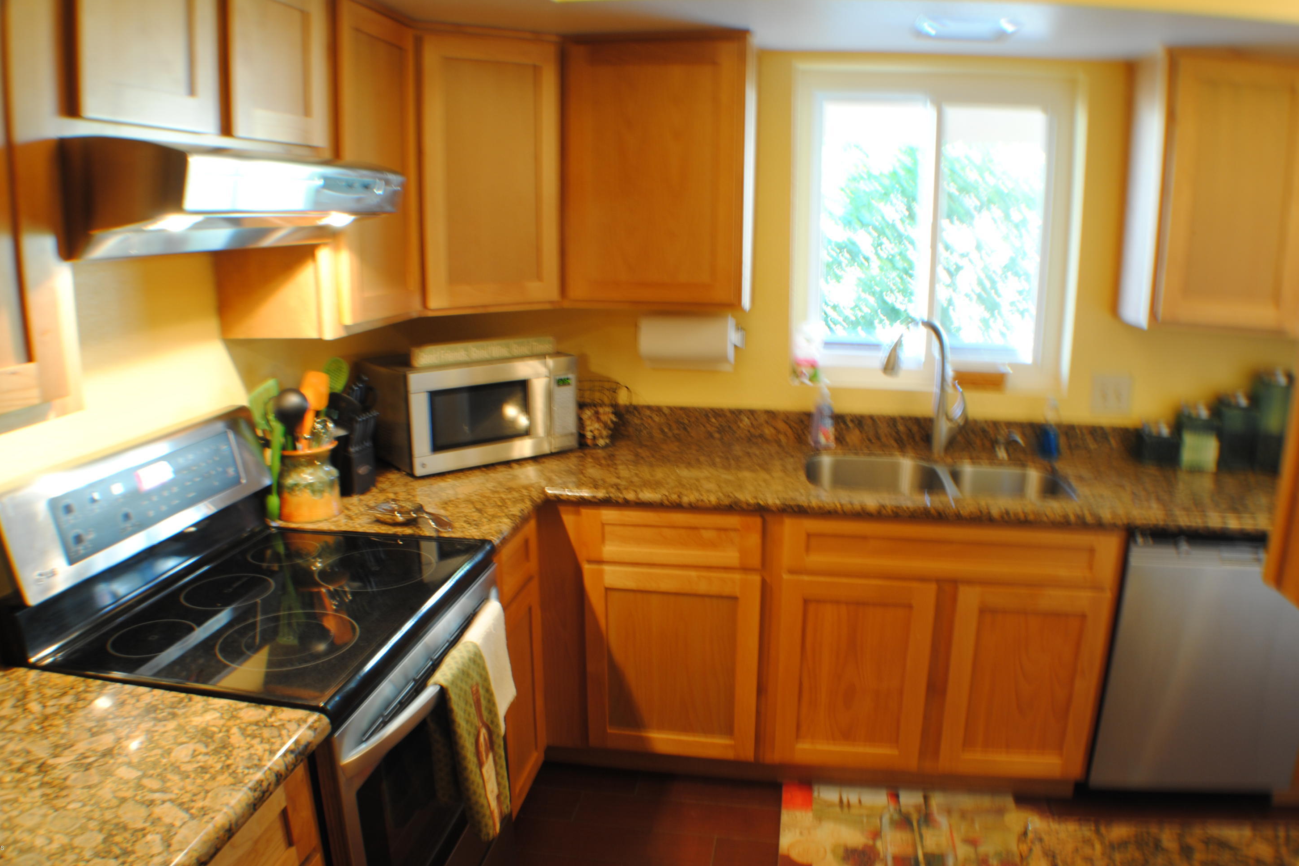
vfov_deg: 42.3
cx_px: 639
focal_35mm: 31
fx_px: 1118
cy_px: 428
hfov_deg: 60.3
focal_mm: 20
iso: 100
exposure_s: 3
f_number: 10
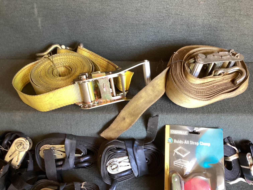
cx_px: 126
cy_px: 95
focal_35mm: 31
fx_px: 227
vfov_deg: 45.4
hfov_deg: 58.3
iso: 160
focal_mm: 3.3
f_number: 2.4
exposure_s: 1/50
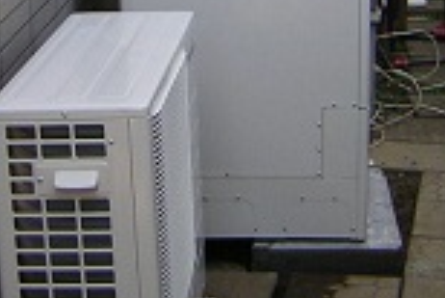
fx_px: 1200
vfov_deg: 13.9
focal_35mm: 97
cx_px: 251
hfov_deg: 21.0
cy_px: -26
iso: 50
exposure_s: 1/73.8
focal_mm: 4.7
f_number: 2.6
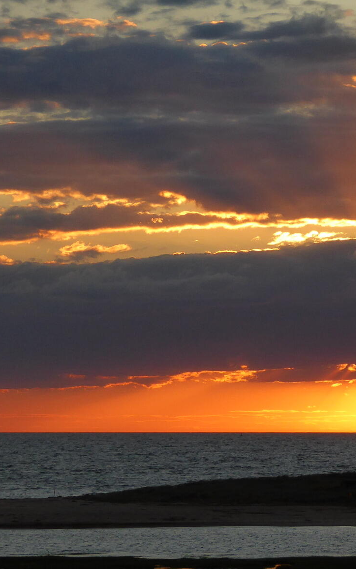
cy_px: 298
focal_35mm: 229
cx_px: 390
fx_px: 3553
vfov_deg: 9.2
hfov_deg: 5.7
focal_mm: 22.3
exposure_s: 1/320
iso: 160
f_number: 5.2
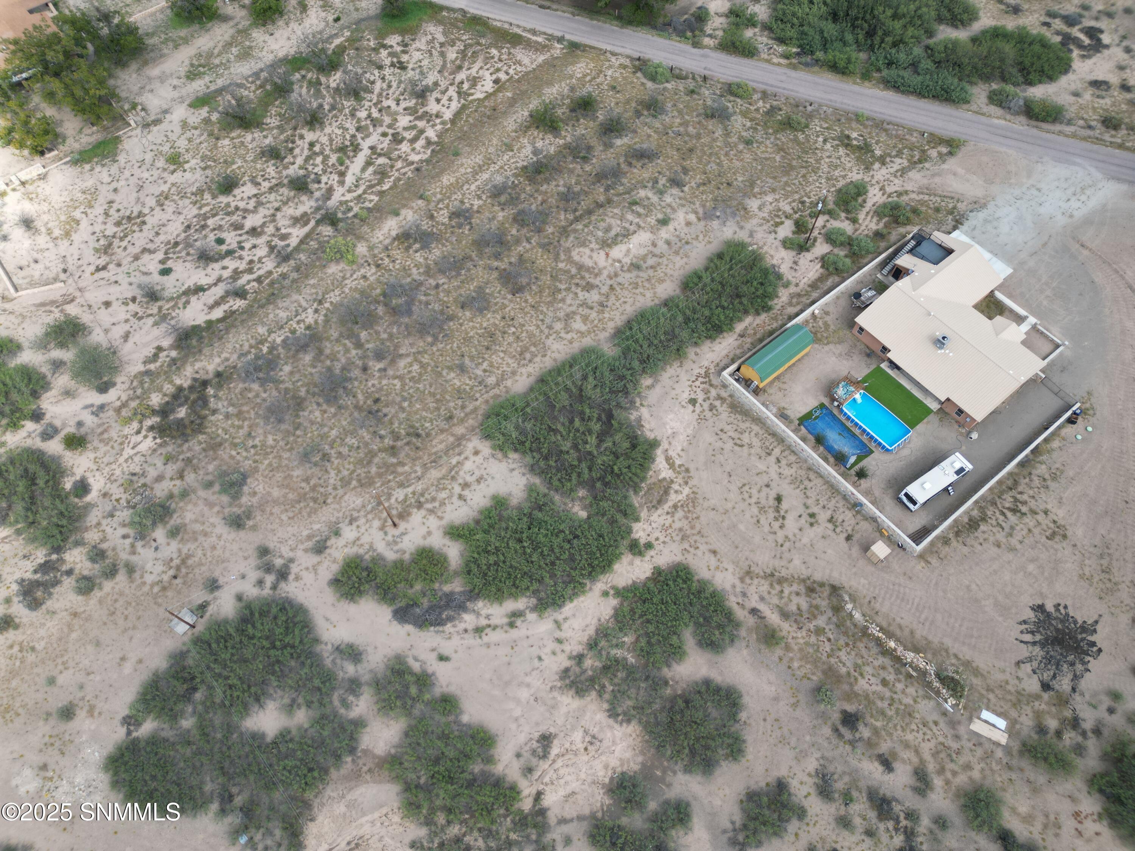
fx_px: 787
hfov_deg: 71.6
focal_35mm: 24
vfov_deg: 56.8
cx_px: 568
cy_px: 426
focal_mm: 6.72
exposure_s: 1/1250
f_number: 1.7
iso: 100
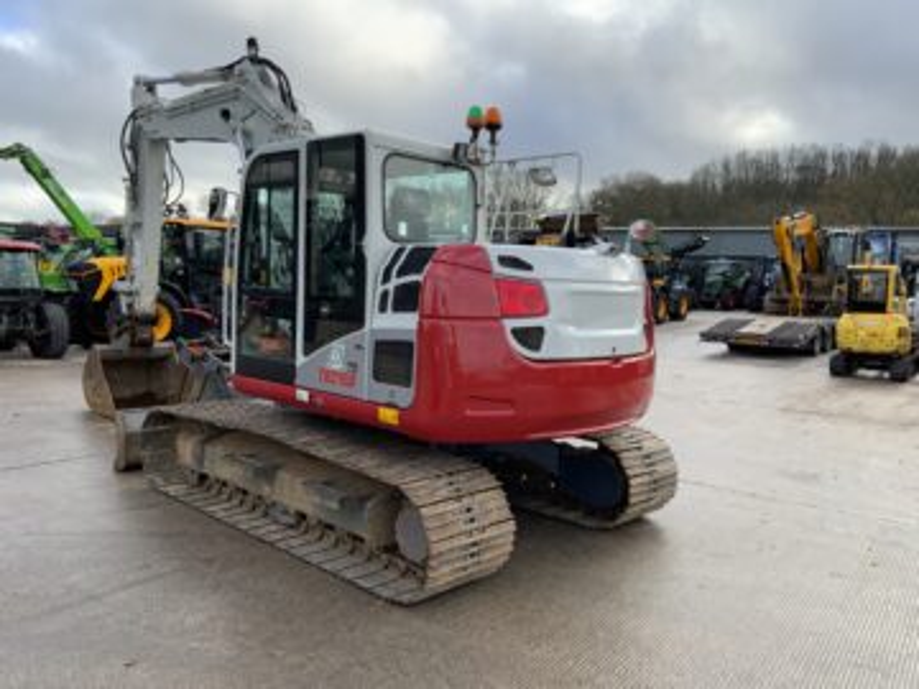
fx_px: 770
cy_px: 344
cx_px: 460
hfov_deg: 61.7
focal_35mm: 29
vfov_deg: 48.2
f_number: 1.8
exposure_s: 1/586
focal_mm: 3
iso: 16
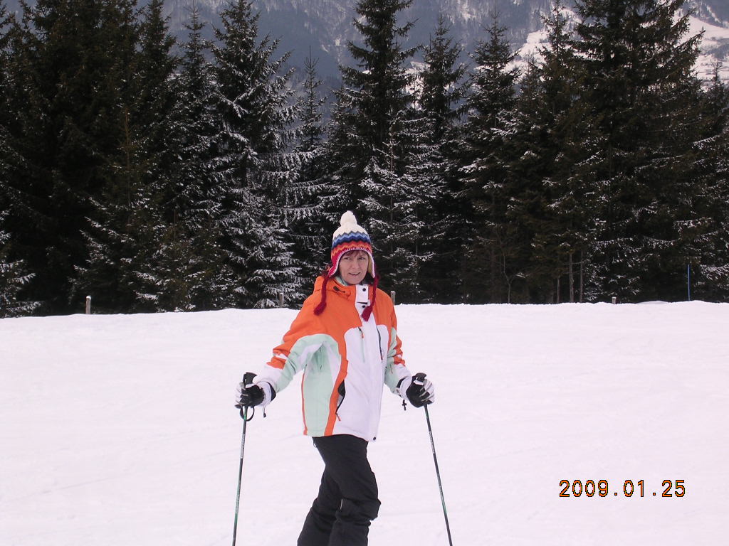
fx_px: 2422
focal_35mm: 115
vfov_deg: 12.9
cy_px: 273
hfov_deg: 17.1
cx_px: 364
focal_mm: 17.4
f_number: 4.9
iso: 100
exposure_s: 1/142
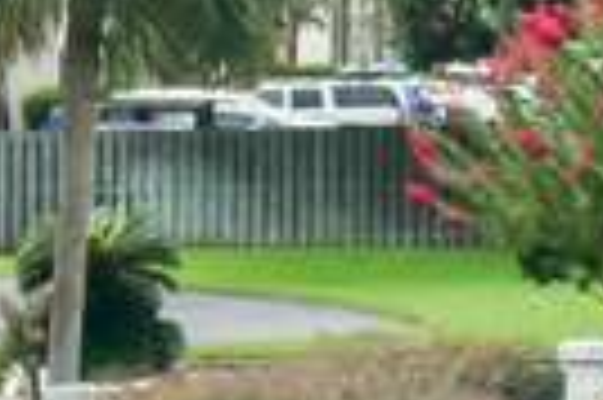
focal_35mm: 207
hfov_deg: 9.9
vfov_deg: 6.5
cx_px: 594
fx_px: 3463
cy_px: 562
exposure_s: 1/400
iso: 400
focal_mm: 24
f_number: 8
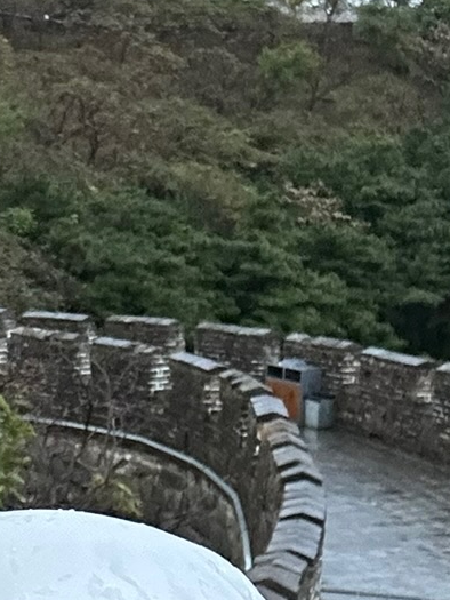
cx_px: -88
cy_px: 373
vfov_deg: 16.8
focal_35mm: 117
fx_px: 2027
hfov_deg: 12.4
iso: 200
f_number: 1.9
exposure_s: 1/60
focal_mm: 2.69
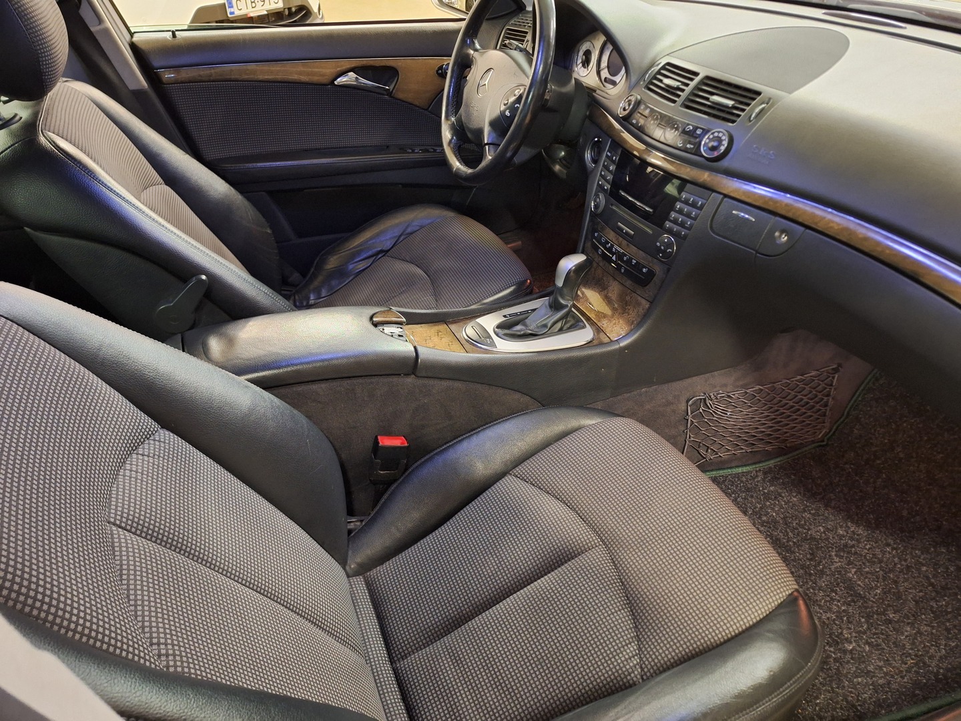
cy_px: 360
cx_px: 480
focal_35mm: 23
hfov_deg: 73.9
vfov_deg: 58.9
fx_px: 639
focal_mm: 5.54
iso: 800
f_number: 1.8
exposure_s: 1/20
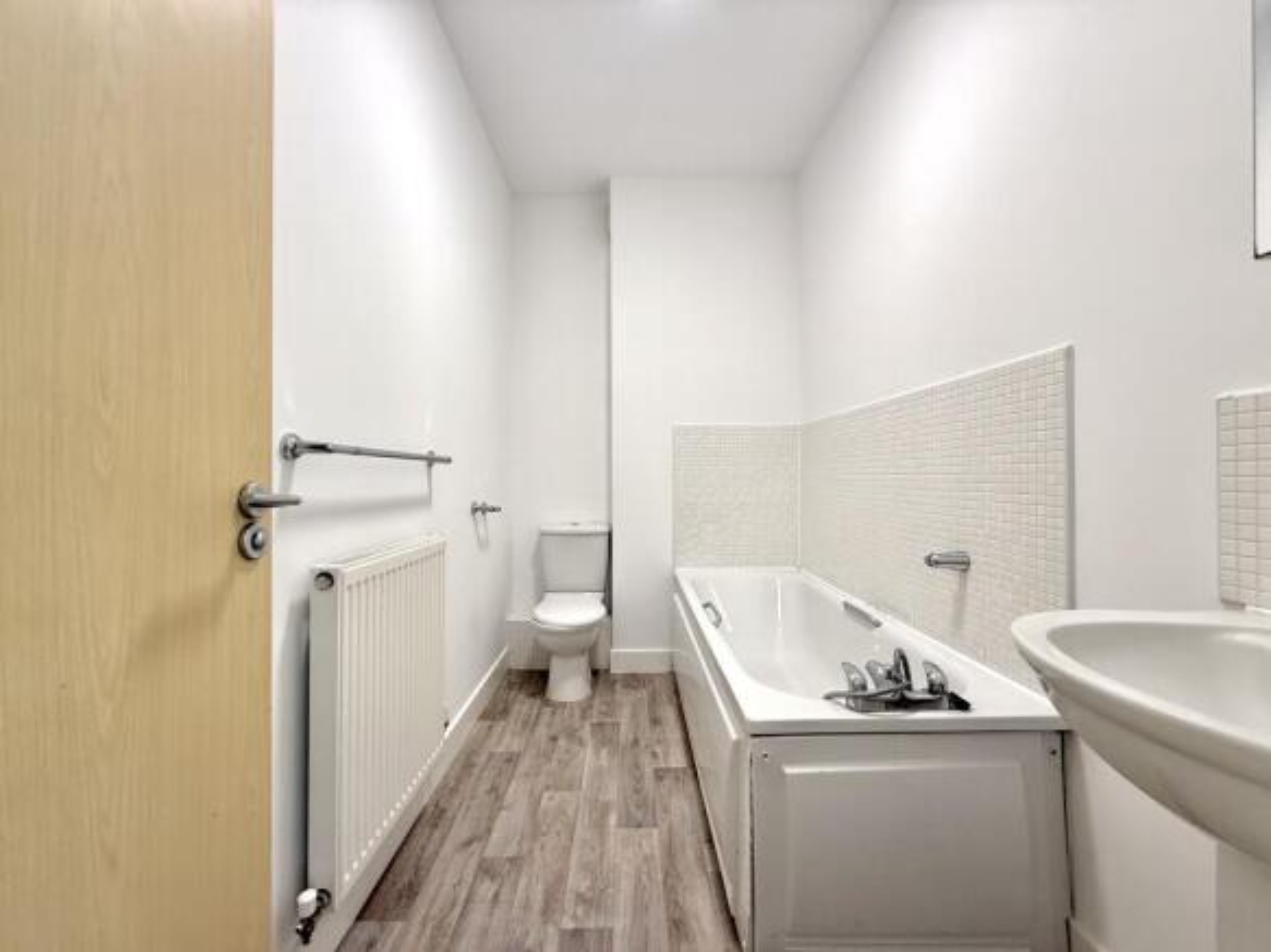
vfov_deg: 85.7
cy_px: 476
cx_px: 636
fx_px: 514
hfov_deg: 102.1
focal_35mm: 14
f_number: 2.2
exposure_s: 1/100
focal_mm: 2.22
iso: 160
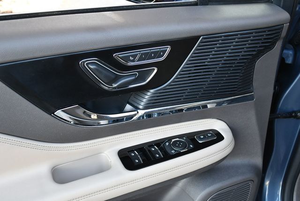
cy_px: 100
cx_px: 150
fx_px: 334
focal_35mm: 40
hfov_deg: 48.4
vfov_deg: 33.5
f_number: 3.8
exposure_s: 1/250
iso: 800
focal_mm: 20
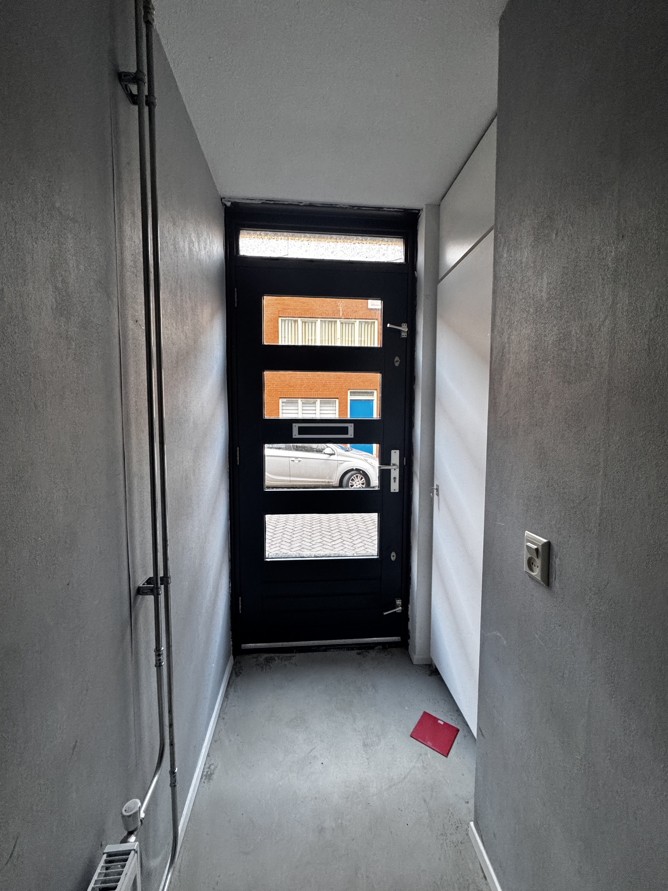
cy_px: 446
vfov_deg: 102.1
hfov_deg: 85.7
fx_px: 360
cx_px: 334
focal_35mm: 14
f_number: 2.2
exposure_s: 1/99
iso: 250
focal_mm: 2.22
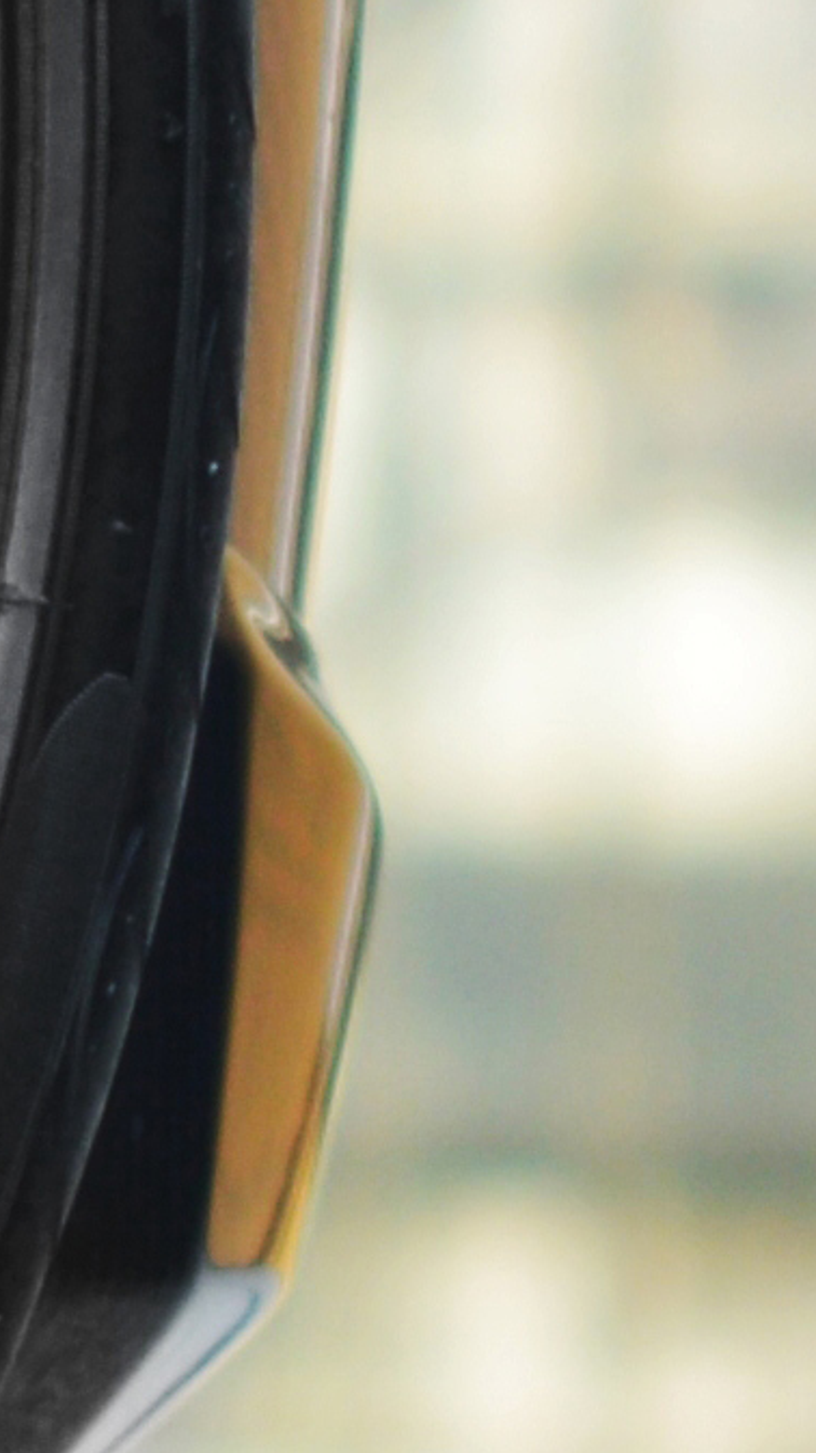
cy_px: -438
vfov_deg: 3.1
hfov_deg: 1.7
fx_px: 27034
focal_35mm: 702
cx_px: -1481
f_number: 2.5
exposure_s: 1/125
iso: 100
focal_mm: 50
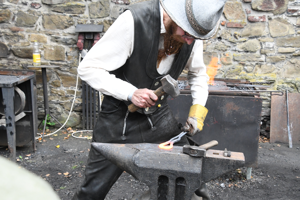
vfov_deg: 26.0
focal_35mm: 52
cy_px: 100
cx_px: 150
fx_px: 433
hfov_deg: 38.2
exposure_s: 1/400
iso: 4000
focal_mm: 35
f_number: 10
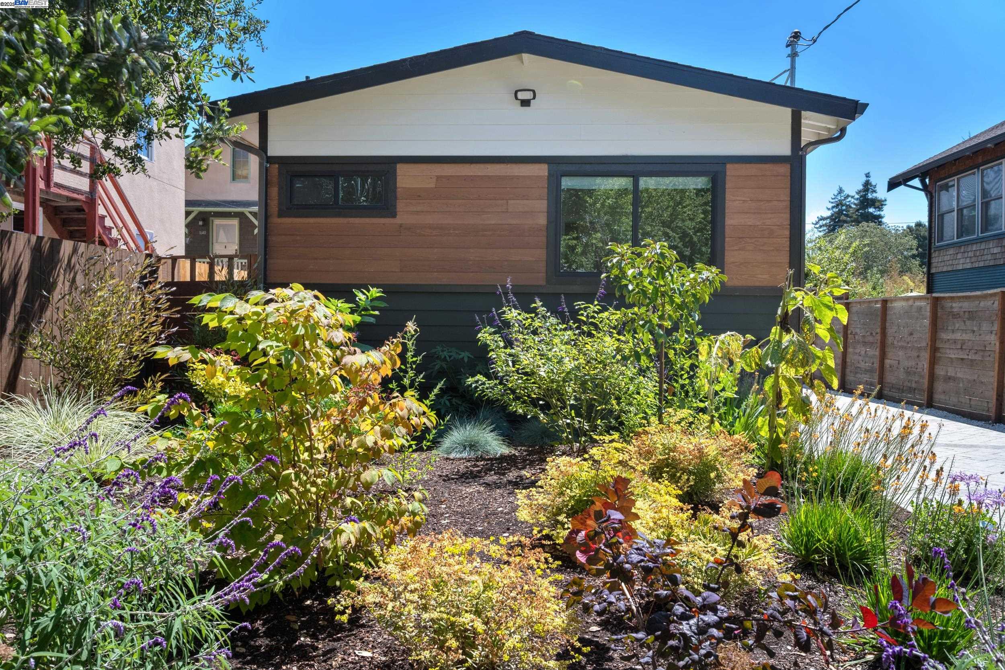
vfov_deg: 43.6
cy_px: 335
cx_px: 502
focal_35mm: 30
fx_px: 837
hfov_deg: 61.9
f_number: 9
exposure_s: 1/50
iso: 250
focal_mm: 30
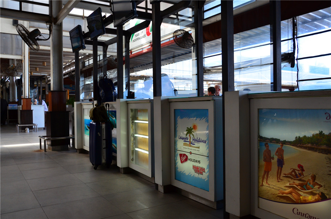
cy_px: 110
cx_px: 166
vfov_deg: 43.4
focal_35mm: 30
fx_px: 275
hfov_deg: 62.1
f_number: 8
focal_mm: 20
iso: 500
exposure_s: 1/200
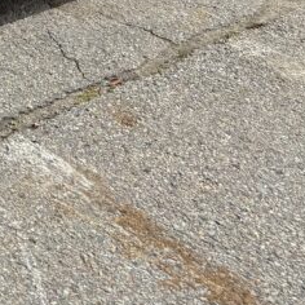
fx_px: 917
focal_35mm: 92
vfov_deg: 14.8
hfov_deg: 17.7
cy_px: -341
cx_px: -92
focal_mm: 6.76
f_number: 1.78
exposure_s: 1/1949
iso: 80
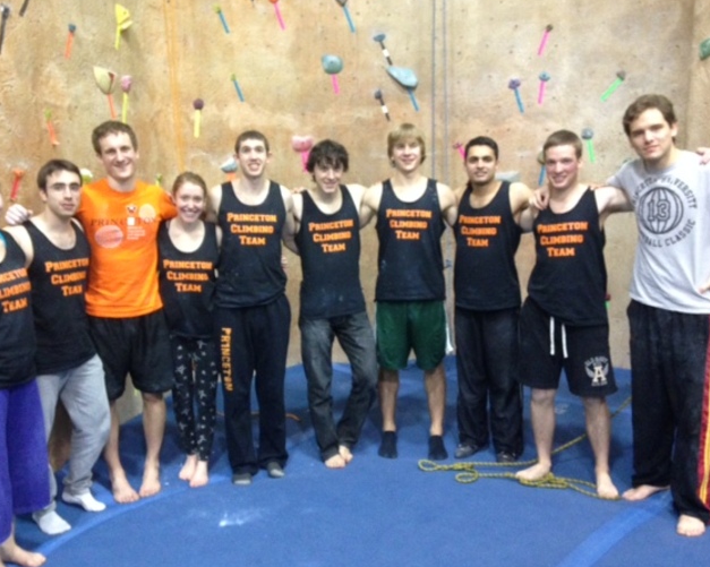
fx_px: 777
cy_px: 277
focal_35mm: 37
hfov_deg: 49.1
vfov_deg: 40.1
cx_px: 335
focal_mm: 4.12
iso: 400
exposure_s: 1/17
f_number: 2.4
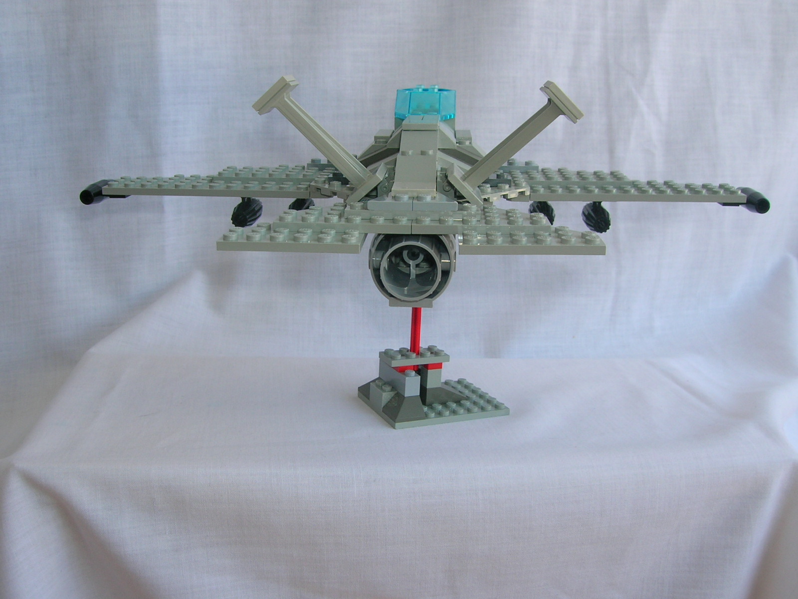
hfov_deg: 52.6
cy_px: 300
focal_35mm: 35
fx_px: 807
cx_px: 399
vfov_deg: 40.7
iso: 50
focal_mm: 5.8
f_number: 4.9
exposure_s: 1/48.5
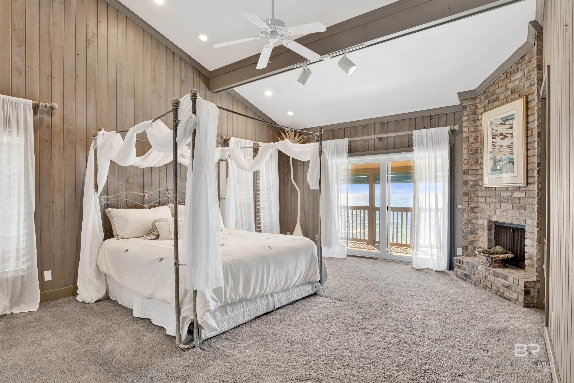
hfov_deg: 90.0
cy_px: 192
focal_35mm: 18
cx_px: 287
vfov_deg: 67.4
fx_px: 287
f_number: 11
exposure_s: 1/8
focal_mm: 18
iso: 200
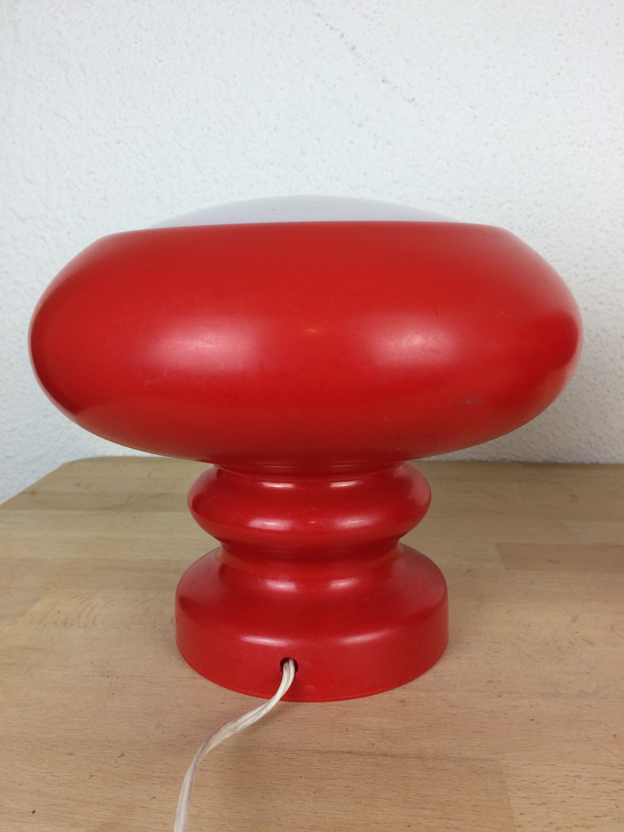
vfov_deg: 61.7
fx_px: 697
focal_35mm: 29
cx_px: 312
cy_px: 416
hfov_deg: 48.2
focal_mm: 4.15
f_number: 2.2
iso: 64
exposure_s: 1/100
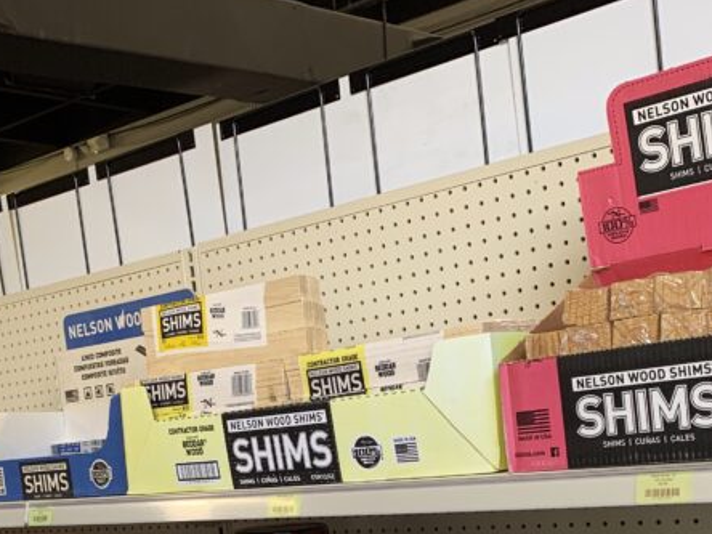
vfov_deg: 23.1
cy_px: 574
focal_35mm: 60
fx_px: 1234
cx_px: 285
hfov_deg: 32.1
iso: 64
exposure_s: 1/60
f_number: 1.8
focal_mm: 4.25
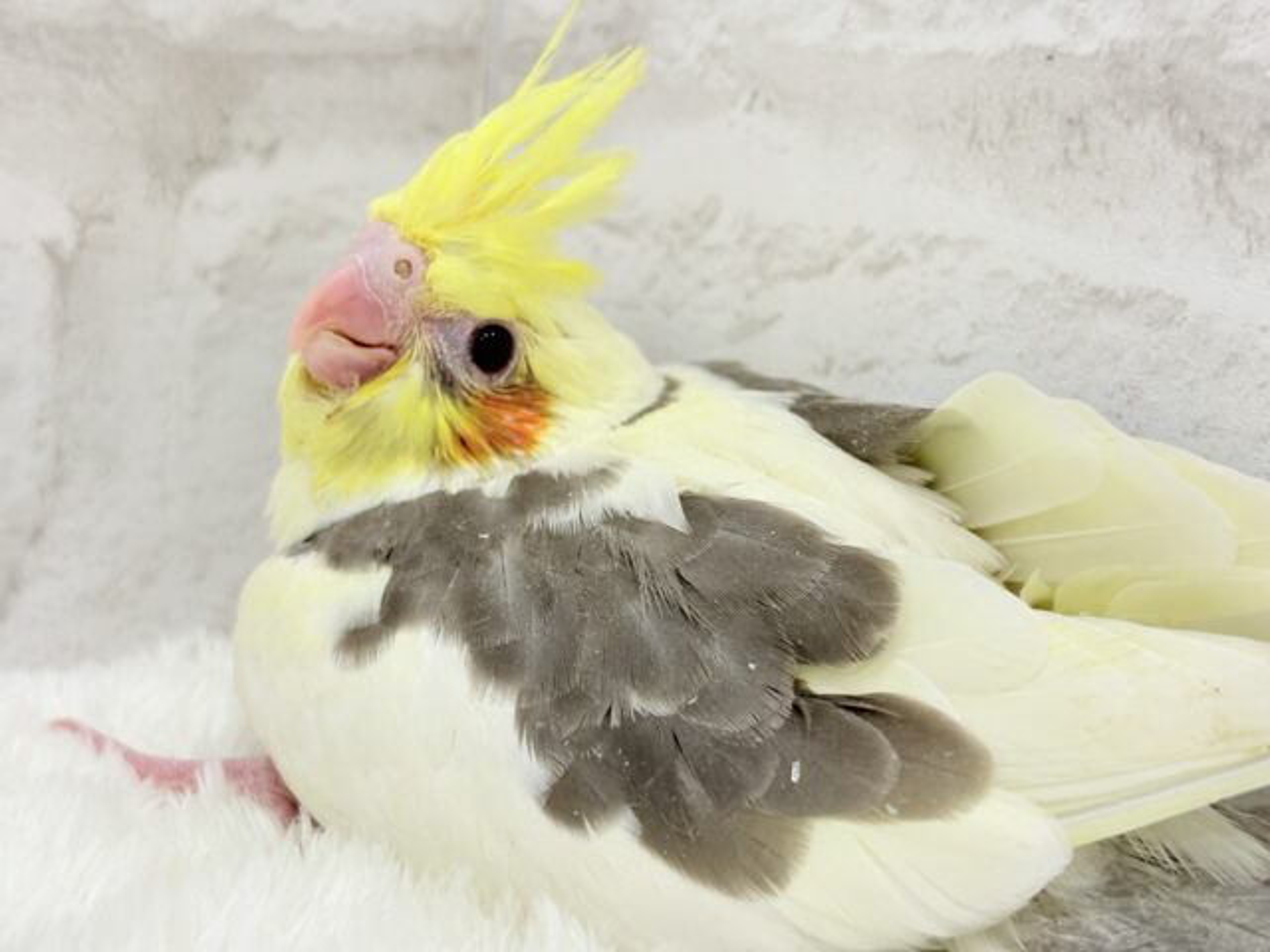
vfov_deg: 28.0
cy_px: 476
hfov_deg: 36.8
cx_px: 635
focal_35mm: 52
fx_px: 1908
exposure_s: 1/100
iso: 64
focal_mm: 5.96
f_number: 1.6
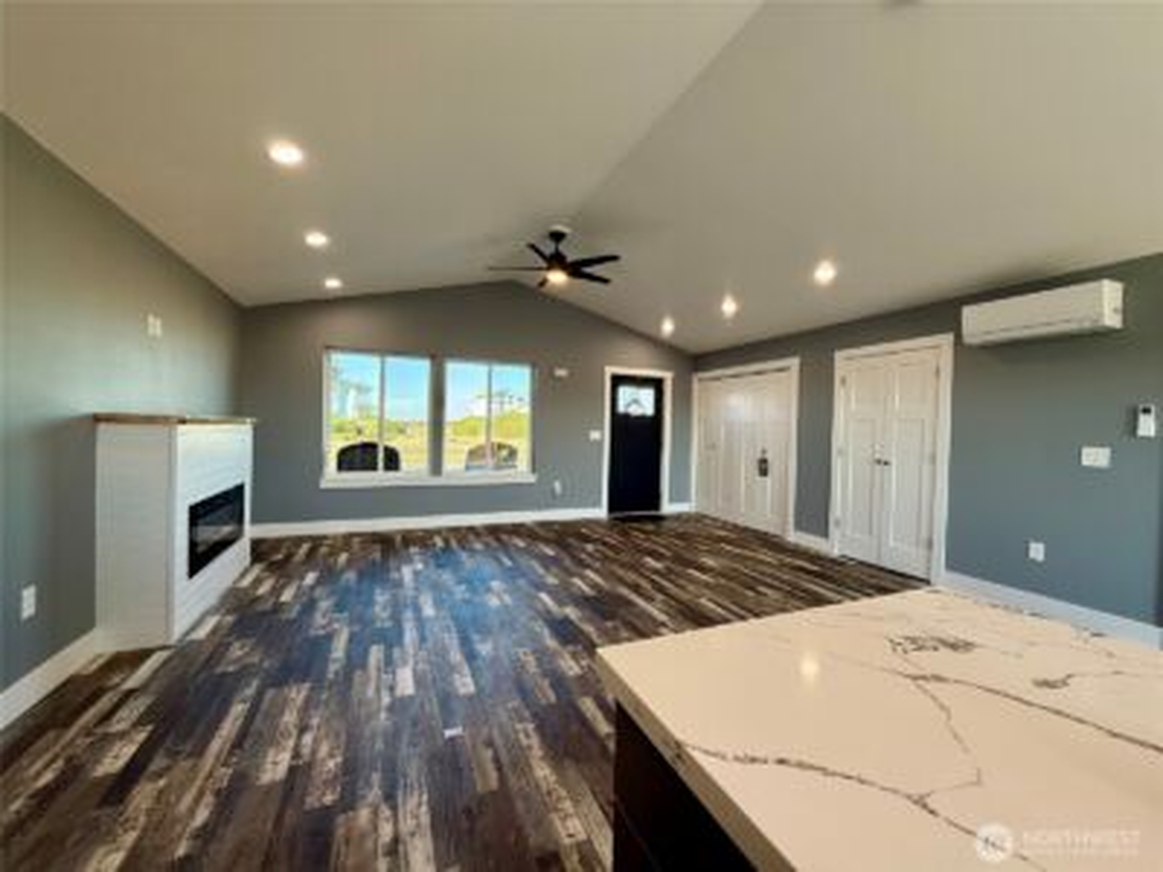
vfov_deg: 85.7
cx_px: 582
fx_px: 470
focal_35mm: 14
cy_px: 436
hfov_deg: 102.1
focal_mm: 2.22
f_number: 2.2
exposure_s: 1/120
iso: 125
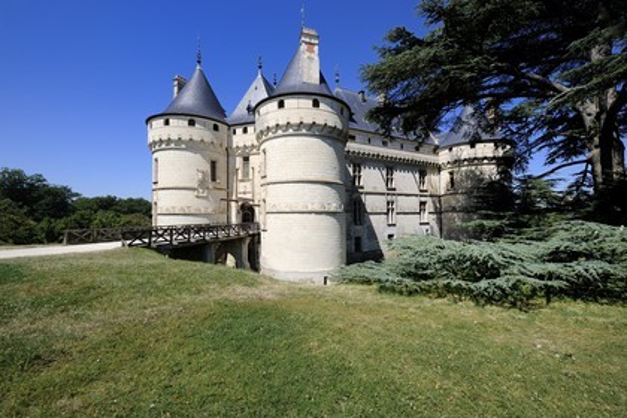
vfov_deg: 81.2
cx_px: 314
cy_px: 209
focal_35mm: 14
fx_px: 244
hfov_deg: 104.3
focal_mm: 14
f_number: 14
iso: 200
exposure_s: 1/160
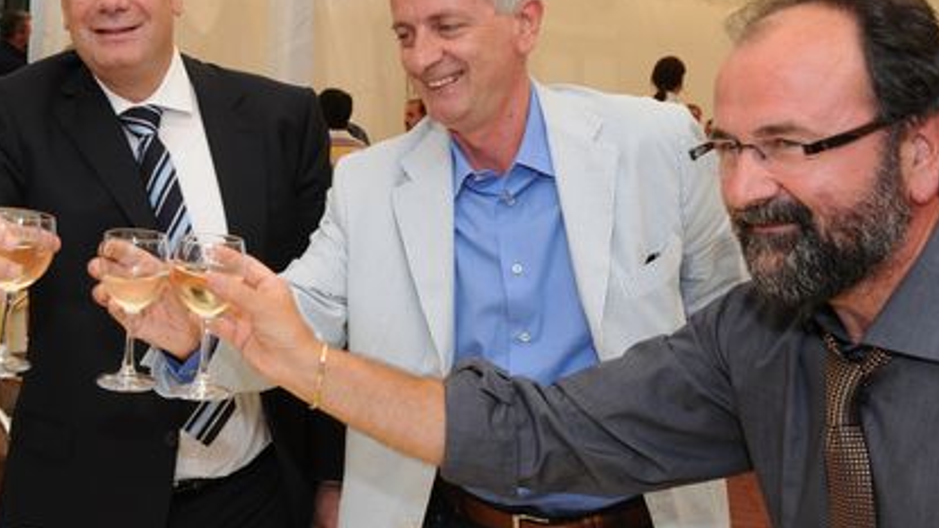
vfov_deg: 20.7
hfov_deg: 35.5
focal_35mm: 58
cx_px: 278
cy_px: 179
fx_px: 1444
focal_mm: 24
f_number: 7.1
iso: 200
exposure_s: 1/200
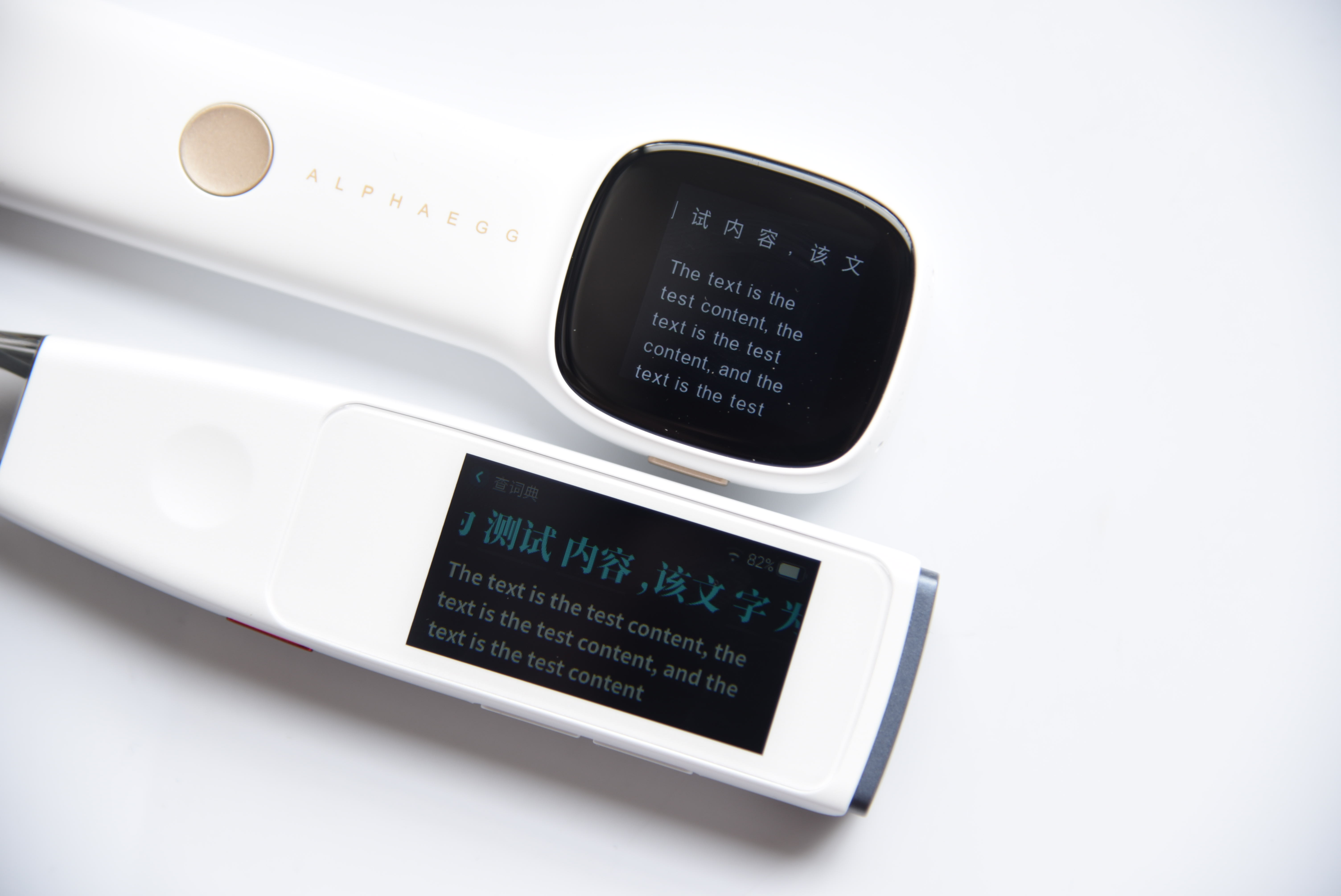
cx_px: 670
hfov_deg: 18.3
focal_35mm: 112
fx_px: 4173
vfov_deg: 12.2
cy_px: 448
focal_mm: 112
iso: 160
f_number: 4
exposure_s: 1/125
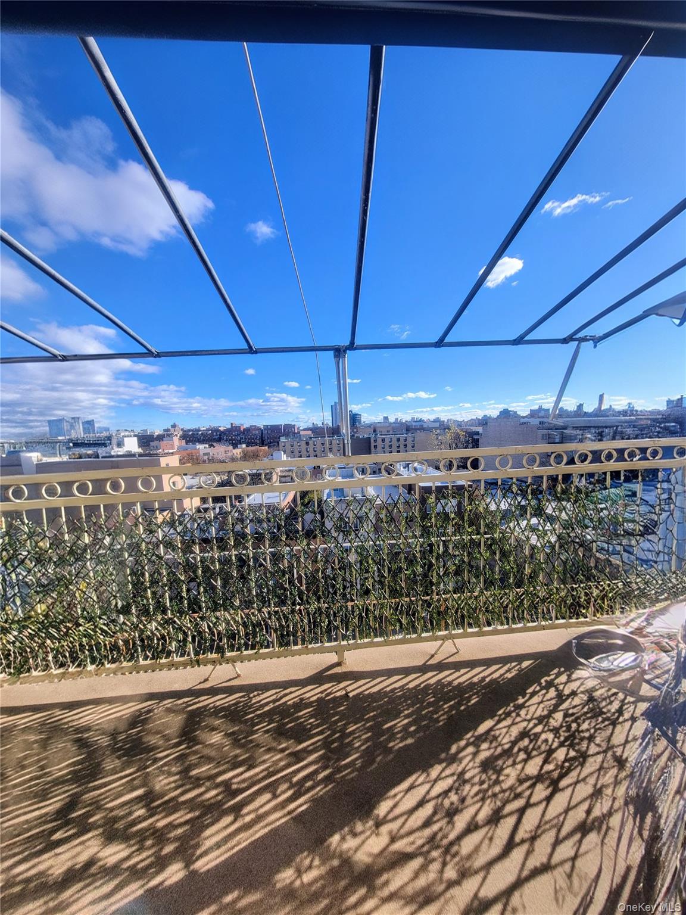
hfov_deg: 89.9
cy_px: 458
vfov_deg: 106.2
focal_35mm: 13
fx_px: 344
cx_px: 343
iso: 50
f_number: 2.2
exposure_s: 1/1150
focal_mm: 2.2
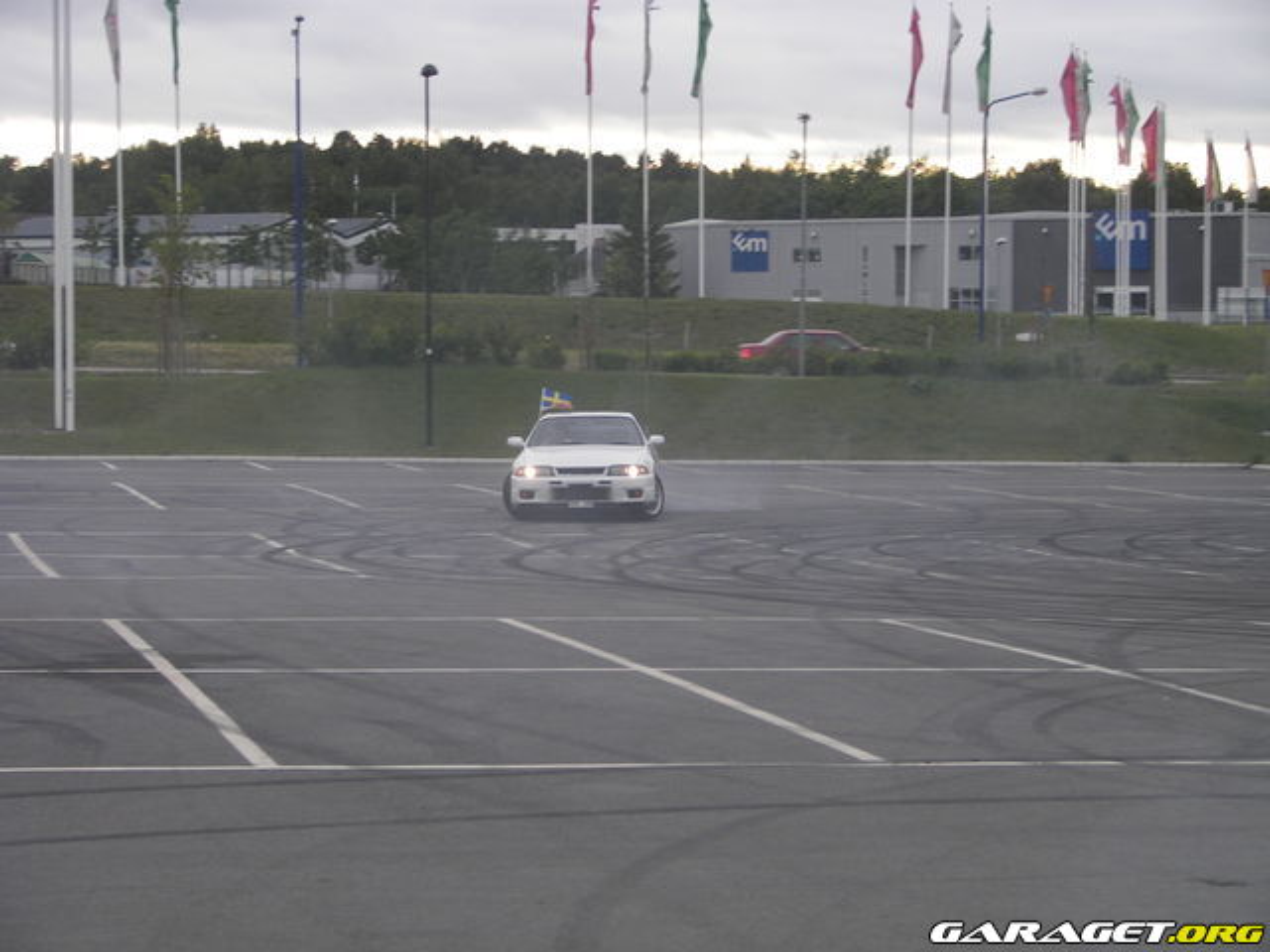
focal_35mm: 107
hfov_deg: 18.4
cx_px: 635
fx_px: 3926
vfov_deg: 13.8
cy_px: 476
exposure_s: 1/100
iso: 64
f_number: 3.2
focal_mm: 17.8
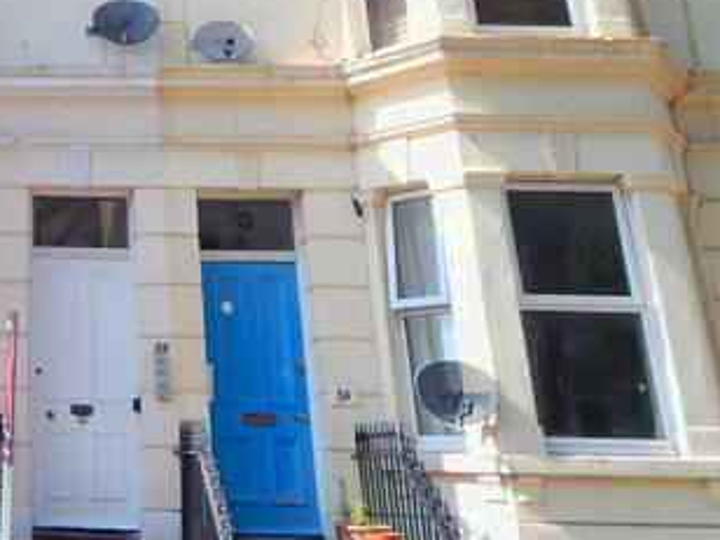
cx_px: -28
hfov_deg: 34.2
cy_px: -1
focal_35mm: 50
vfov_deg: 27.4
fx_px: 1040
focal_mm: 4
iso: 125
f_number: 3
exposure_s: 1/500
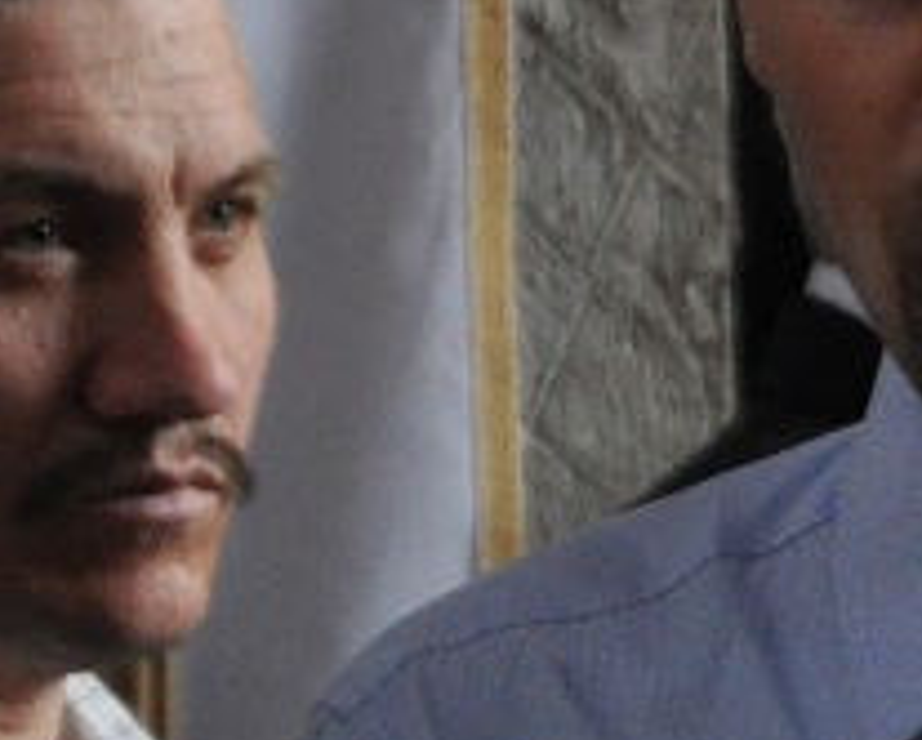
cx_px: 1884
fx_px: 17808
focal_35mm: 652
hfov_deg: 2.9
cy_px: 907
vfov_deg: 2.4
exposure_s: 1/50
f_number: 5.3
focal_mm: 80
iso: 1600
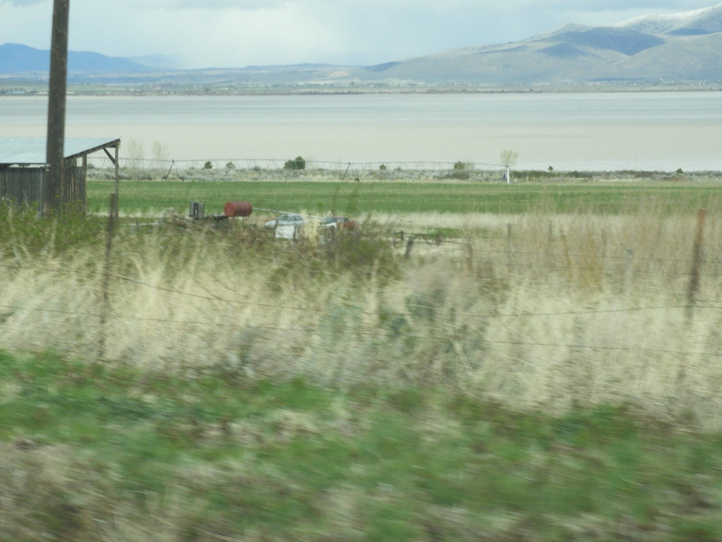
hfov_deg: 11.6
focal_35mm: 170
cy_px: 271
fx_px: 3546
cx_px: 361
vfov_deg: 8.7
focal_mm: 30.5
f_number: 5.2
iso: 100
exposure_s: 1/400
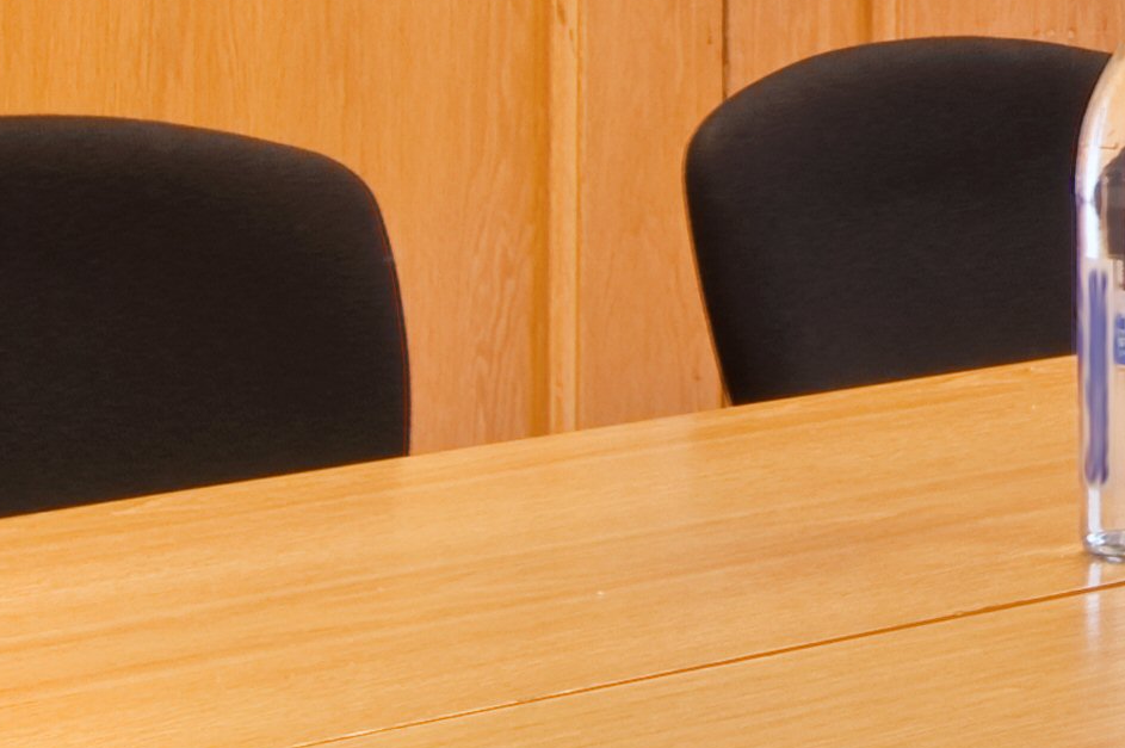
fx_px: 4683
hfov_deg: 12.5
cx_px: 2023
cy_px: -285
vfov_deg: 9.0
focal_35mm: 150
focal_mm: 22
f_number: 8
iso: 400
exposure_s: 1/250
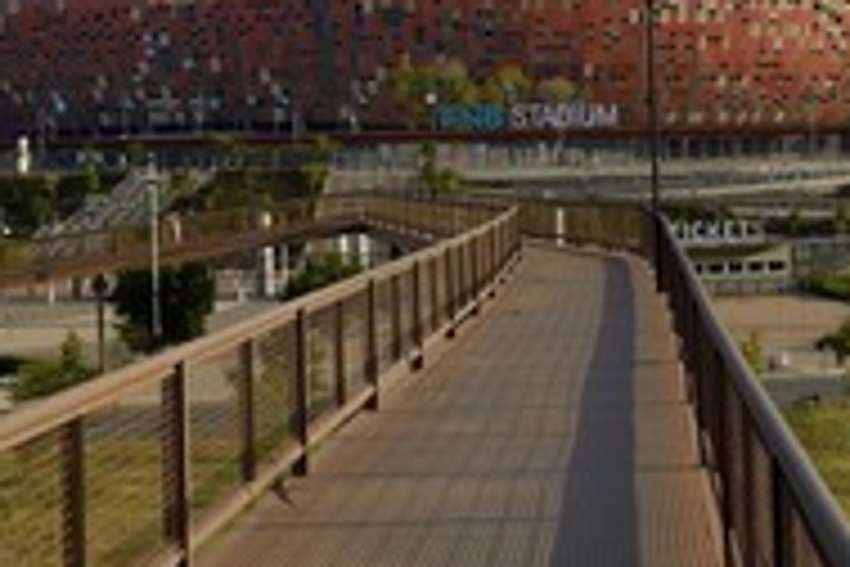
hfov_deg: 28.3
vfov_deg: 19.1
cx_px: 567
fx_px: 1676
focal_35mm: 71
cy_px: 166
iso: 200
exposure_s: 1/250
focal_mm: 32
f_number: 10
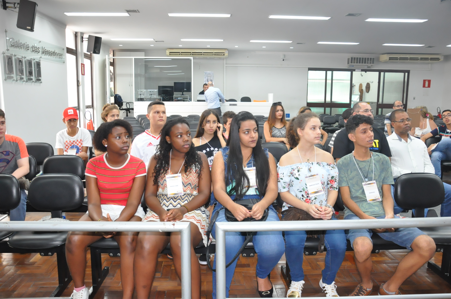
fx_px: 394
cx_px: 226
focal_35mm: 32
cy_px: 150
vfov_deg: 41.6
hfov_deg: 59.6
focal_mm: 21
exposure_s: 1/80
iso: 2000
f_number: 5
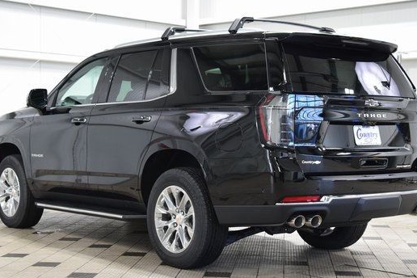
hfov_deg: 30.1
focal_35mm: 67
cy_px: 152
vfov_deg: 20.3
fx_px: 776
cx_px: 208
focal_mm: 36
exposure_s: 1/60
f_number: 4
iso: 1600
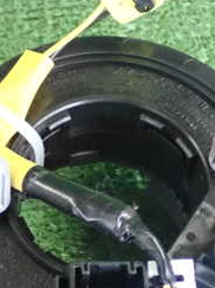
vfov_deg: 14.0
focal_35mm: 141
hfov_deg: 10.5
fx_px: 1169
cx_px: 126
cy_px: 198
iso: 3200
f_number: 3.5
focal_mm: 10.29
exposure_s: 1/50
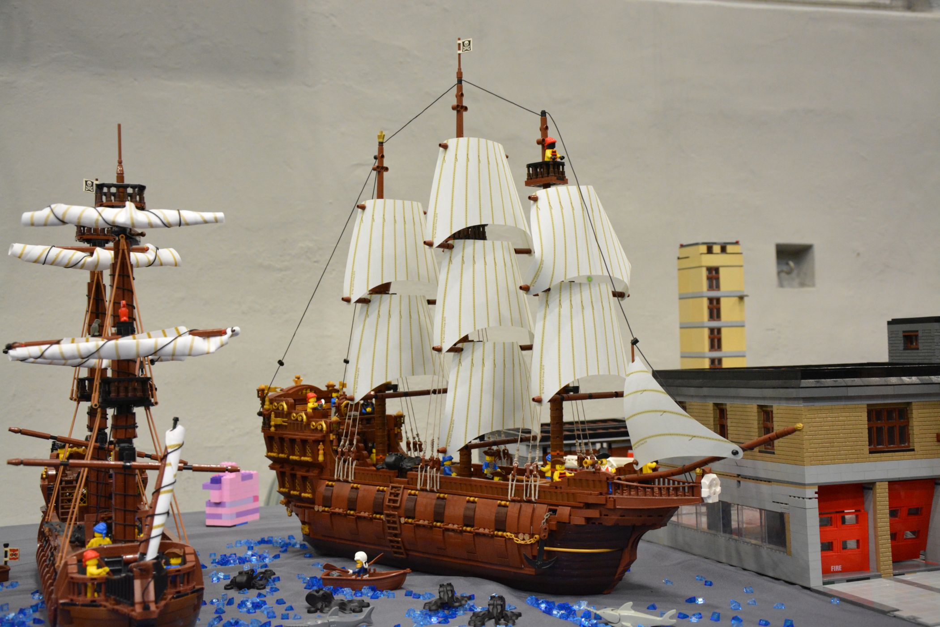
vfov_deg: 29.9
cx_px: 470
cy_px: 314
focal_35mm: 45
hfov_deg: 43.6
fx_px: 1175
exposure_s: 1/125
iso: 2500
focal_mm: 30
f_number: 5.6
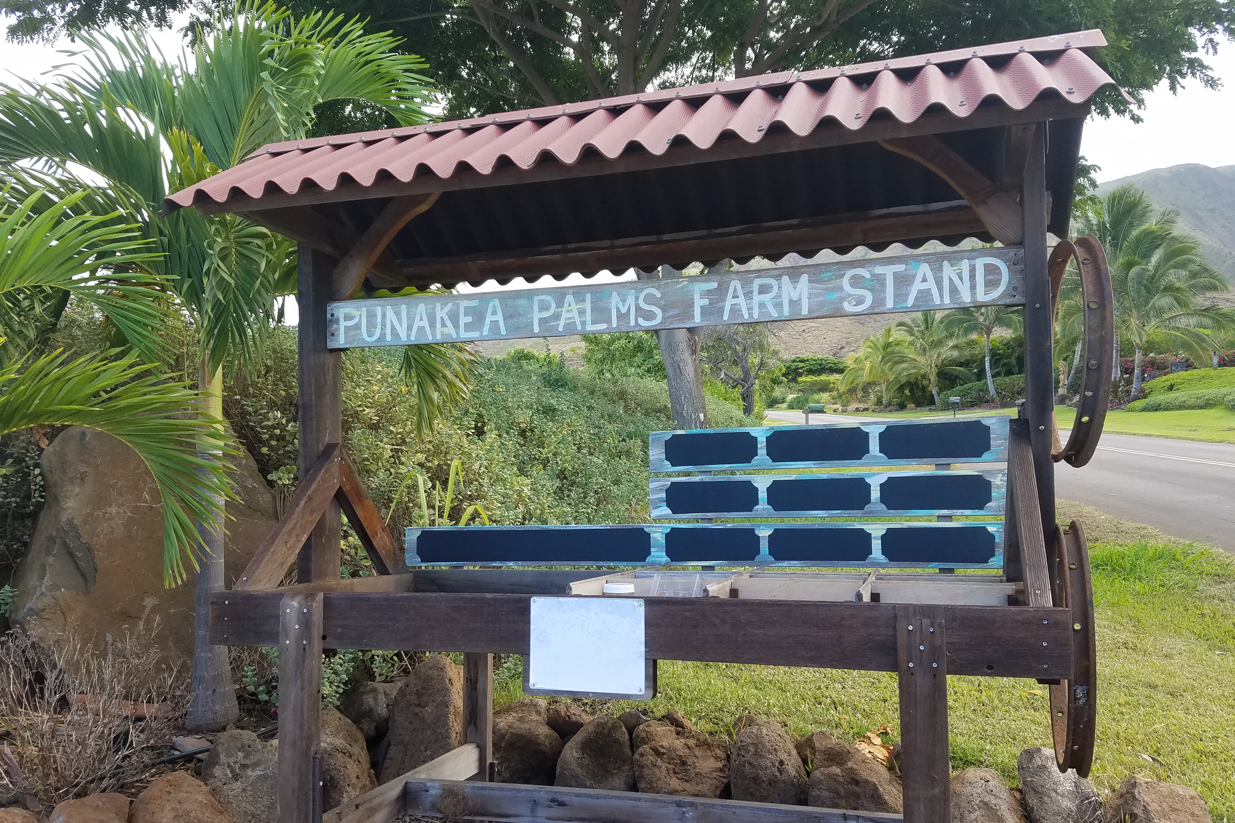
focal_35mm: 28
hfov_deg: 65.5
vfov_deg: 46.4
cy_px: 432
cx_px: 628
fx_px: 960
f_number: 1.7
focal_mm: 4.2
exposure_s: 1/335
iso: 50
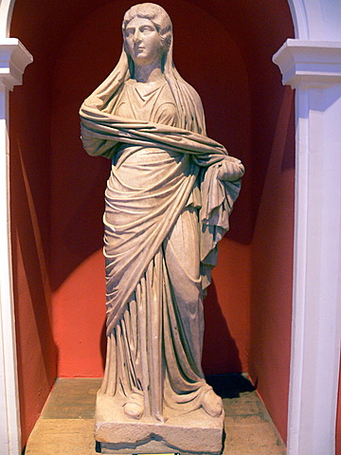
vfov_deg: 52.6
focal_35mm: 35
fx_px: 460
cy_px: 228
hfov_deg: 40.7
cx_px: 170
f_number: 2.8
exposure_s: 1/5
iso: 200
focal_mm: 7.4
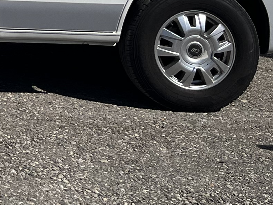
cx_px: -285
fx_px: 1041
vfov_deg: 10.4
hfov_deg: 12.9
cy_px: -194
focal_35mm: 132
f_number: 1.6
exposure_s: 1/8403
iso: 50
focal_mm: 5.1
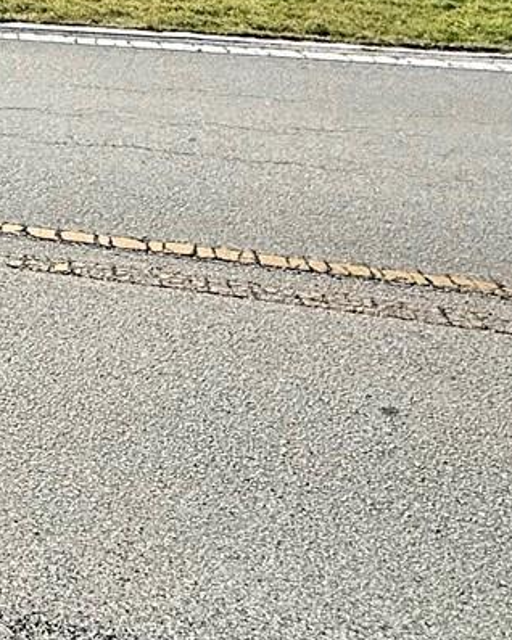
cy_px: -188
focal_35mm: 55
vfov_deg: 28.3
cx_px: -314
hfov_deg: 21.6
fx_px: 1043
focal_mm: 2.22
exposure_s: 1/10101
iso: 40
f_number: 2.2
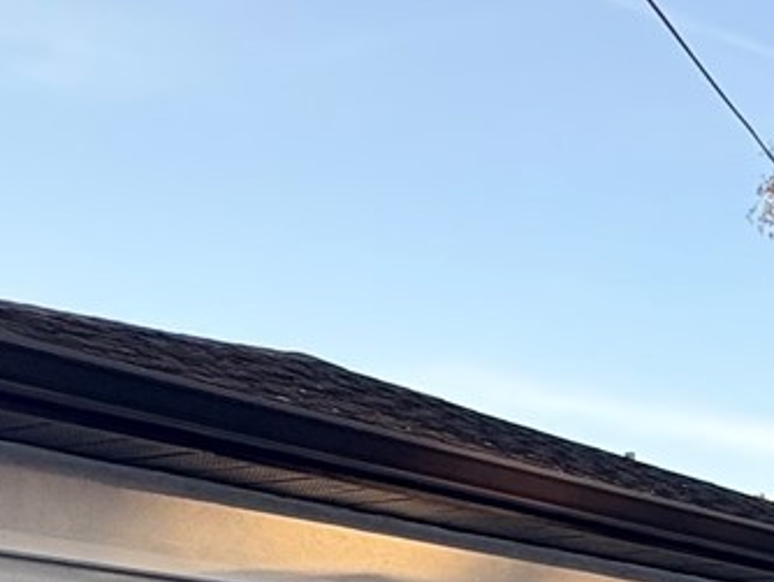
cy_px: 911
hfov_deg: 19.8
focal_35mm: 67
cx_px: 1448
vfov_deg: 18.9
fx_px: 1499
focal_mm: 2.22
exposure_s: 1/245
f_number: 2.2
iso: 64
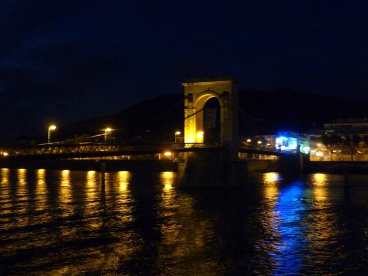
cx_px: 184
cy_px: 138
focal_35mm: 45
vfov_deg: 32.2
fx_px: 478
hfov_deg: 42.1
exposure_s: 1/2
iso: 400
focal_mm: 7.6
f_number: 4.1
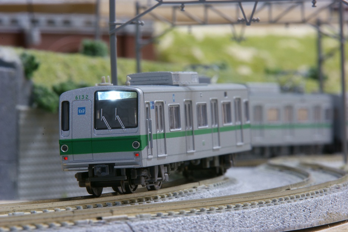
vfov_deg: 3.1
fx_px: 4348
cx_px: 174
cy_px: 116
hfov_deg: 4.6
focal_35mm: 450
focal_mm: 300
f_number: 40
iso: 100
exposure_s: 15
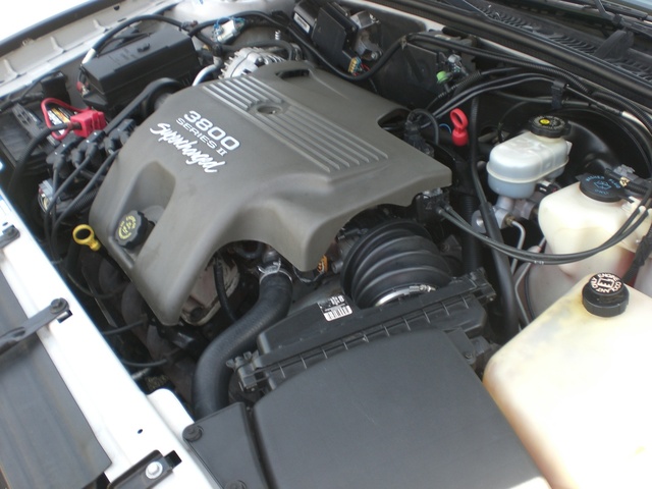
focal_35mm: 38
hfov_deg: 49.0
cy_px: 244
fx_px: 716
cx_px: 326
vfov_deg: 37.7
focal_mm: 6.3
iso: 50
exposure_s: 1/80
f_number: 3.1
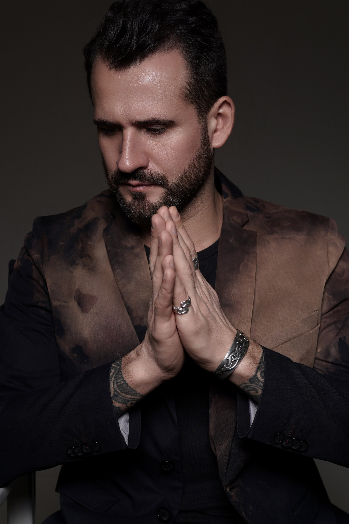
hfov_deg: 20.9
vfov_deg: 30.9
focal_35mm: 65
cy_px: 306
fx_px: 945
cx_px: 169
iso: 200
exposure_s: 1/160
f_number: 5.6
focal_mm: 50
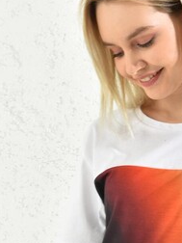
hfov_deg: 14.8
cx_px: 121
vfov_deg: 19.4
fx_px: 701
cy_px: 208
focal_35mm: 100
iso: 100
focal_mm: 35
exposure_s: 1/160
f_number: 7.1
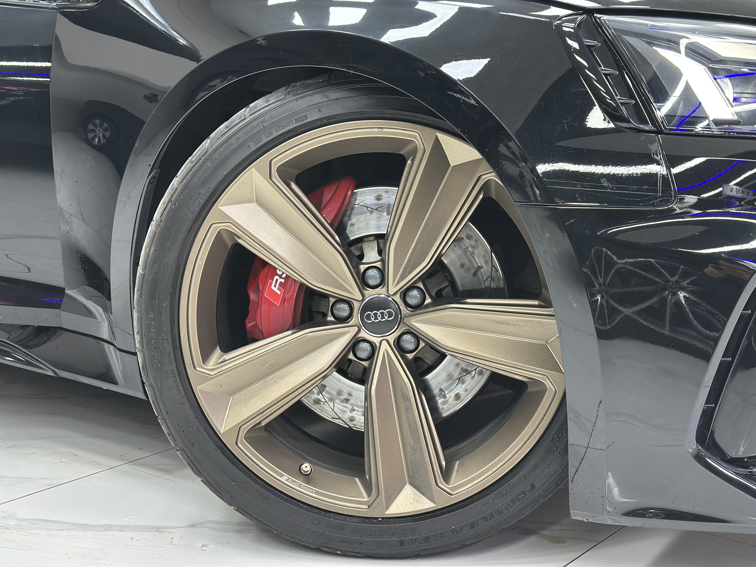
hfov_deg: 39.7
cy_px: 284
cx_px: 378
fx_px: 1048
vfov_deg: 30.3
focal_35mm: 48
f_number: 1.78
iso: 160
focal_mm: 6.86
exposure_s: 1/54
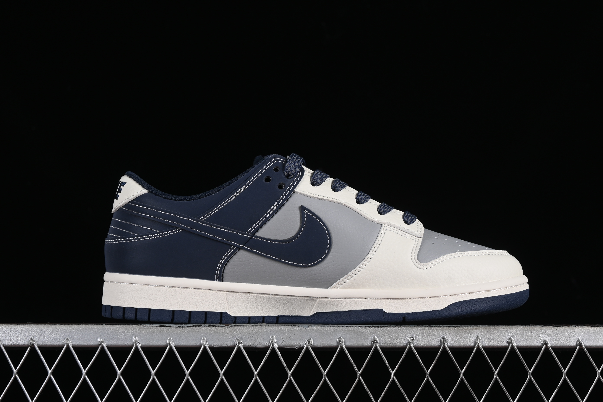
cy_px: 201
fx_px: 1256
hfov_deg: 27.0
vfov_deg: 18.2
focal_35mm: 75
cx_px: 302
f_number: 8
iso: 160
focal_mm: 50
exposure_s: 1/80
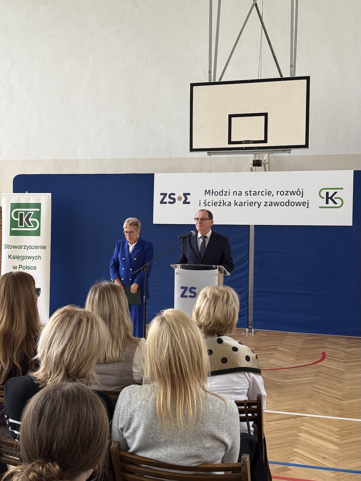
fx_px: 667
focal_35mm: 48
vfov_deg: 39.7
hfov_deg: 30.3
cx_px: 180
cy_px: 240
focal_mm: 6.76
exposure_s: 1/40
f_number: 1.78
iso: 250
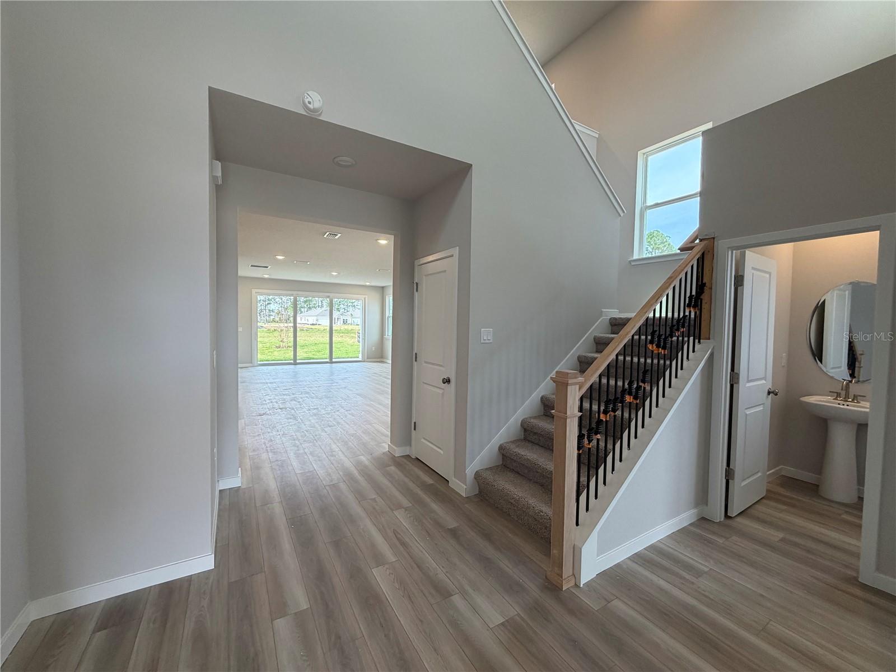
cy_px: 336
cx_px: 448
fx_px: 362
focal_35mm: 14
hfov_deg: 102.1
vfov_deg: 85.7
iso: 160
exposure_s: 1/120
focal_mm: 2.22
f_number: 2.2
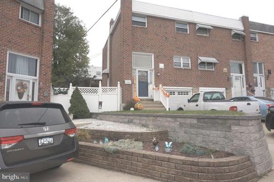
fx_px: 182
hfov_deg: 73.8
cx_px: 137
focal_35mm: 24
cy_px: 91
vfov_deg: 53.0
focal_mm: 16
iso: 100
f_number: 7.1
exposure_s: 1/160
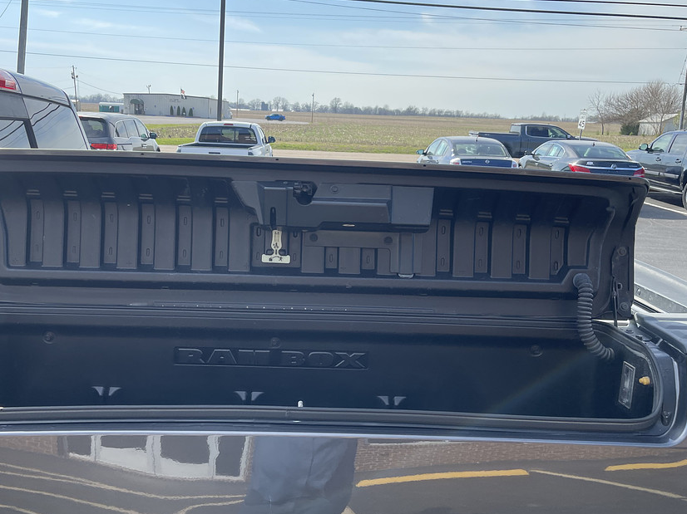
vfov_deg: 45.4
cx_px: 299
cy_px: 247
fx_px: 615
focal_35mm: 31
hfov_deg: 58.2
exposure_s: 1/1689
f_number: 1.6
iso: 32
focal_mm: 5.1
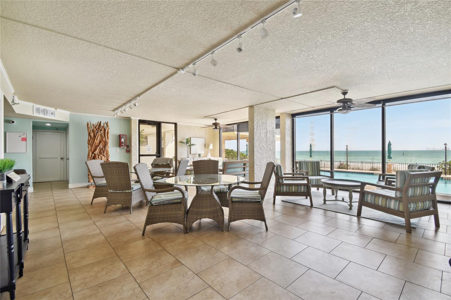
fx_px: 188
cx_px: 226
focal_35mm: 15
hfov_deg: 100.4
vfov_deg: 77.3
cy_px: 150
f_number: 7.1
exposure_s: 1/10
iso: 100
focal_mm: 10
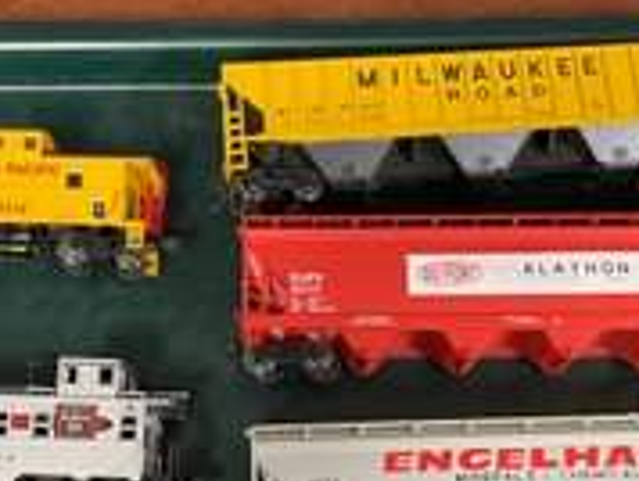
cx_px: 325
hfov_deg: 38.1
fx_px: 924
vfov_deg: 28.5
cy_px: 393
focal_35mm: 50
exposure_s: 1/60
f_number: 1.6
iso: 400
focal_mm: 4.2
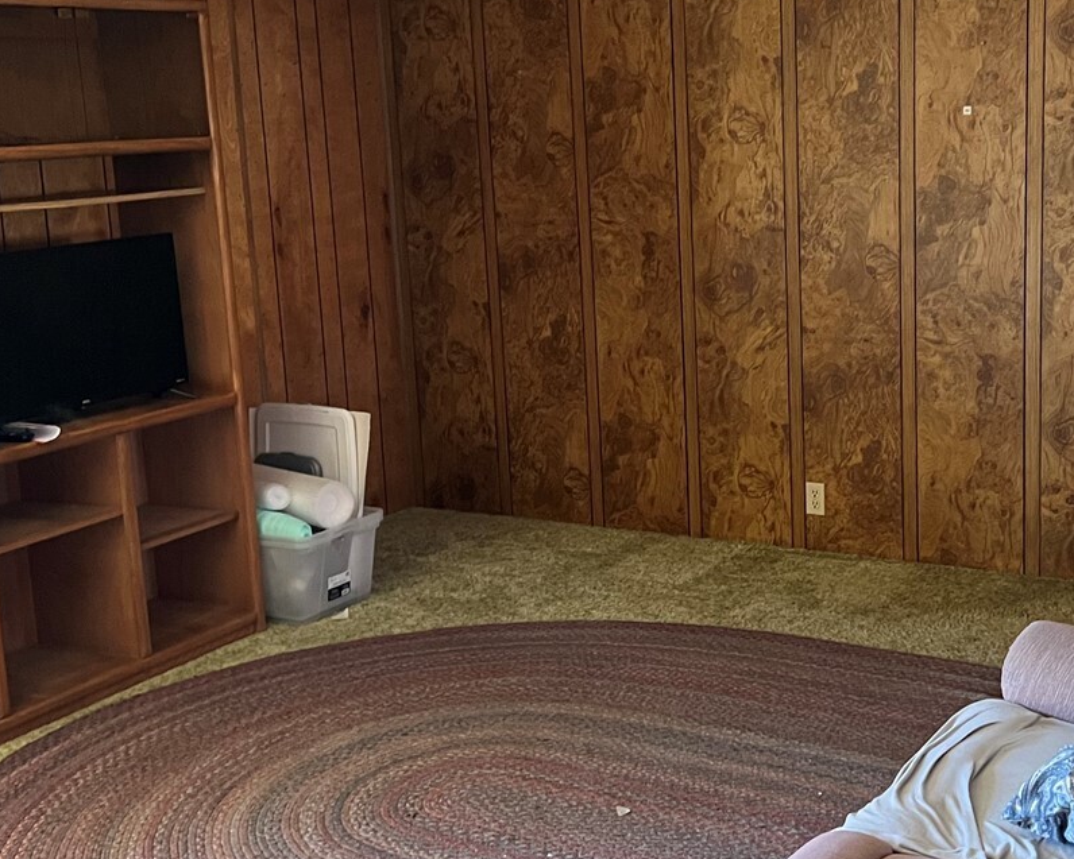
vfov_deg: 29.7
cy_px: 402
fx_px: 1621
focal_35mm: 51
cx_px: 707
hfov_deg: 36.3
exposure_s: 1/60
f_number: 1.5
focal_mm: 5.7
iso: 320
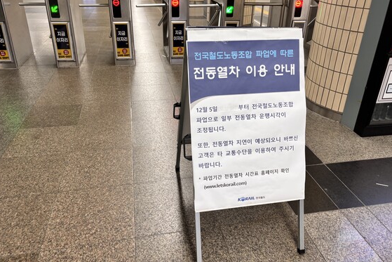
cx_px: 202
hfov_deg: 63.6
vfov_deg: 44.9
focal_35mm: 29
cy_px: 117
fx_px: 316
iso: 100
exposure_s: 1/60
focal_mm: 5.96
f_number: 1.6
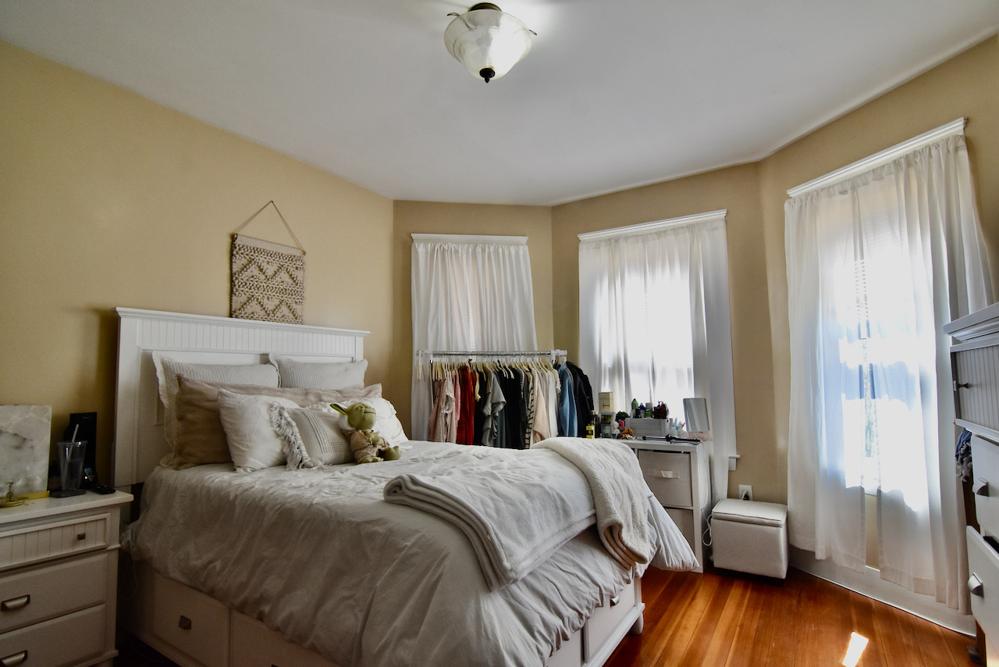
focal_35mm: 17
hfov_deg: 92.4
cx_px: 500
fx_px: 479
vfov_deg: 69.7
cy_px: 334
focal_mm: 11.5
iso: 800
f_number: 5.6
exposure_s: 1/125
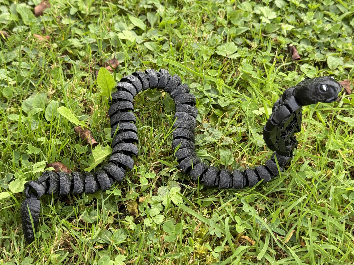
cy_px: 132
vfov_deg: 30.3
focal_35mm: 48
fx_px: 491
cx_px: 177
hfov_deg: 39.7
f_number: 1.78
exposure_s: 1/272
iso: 64
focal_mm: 6.76
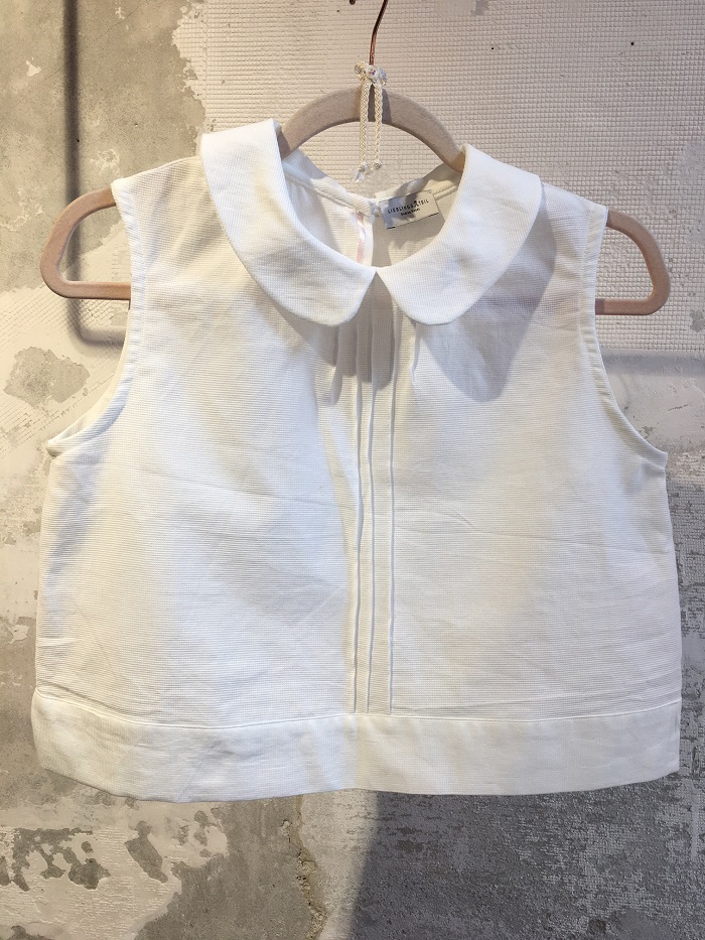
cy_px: 470
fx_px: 787
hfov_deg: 48.2
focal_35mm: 29
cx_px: 352
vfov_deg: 61.7
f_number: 2.2
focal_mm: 4.15
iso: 25
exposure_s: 1/100
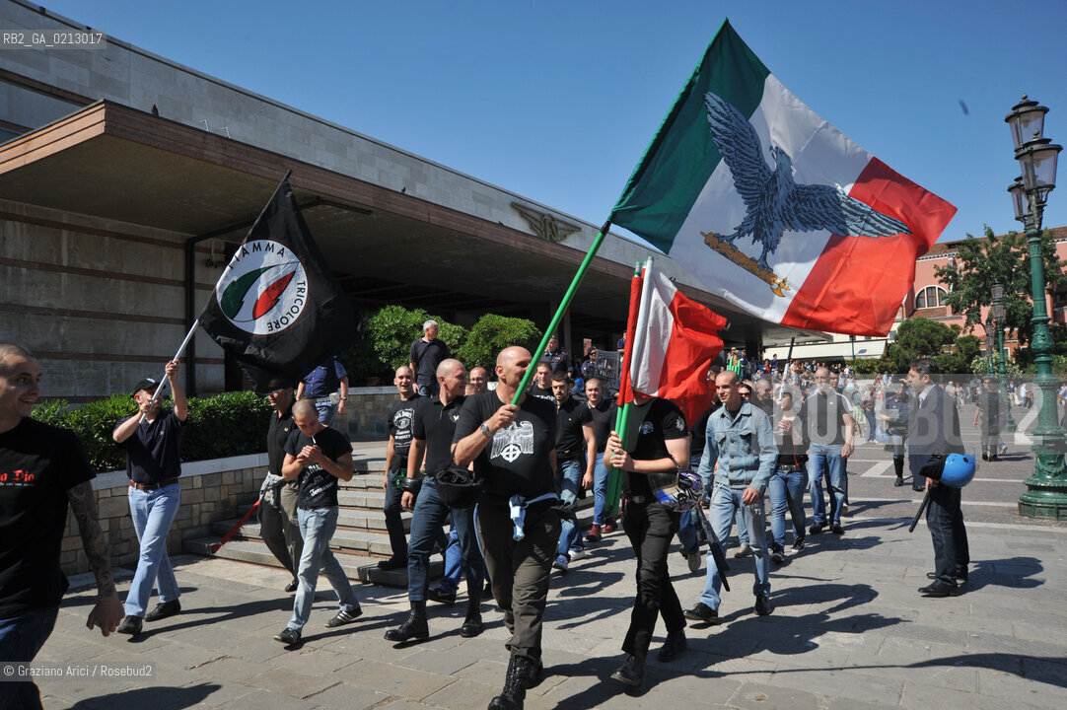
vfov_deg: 53.1
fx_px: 711
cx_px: 534
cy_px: 355
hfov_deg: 73.8
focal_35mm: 24
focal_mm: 24
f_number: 13
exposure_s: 1/640
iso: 500
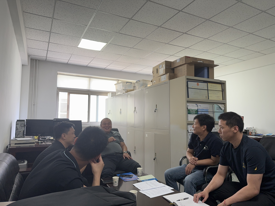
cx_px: 138
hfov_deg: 71.6
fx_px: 191
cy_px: 103
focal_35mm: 24
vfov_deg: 56.8
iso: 125
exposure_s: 1/50
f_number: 1.78
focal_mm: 6.76
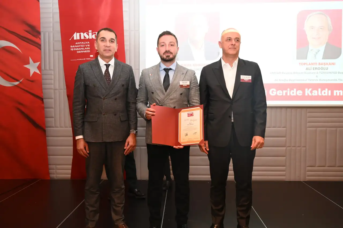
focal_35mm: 30
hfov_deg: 62.0
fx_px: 286
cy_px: 114
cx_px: 172
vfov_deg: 43.6
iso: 3200
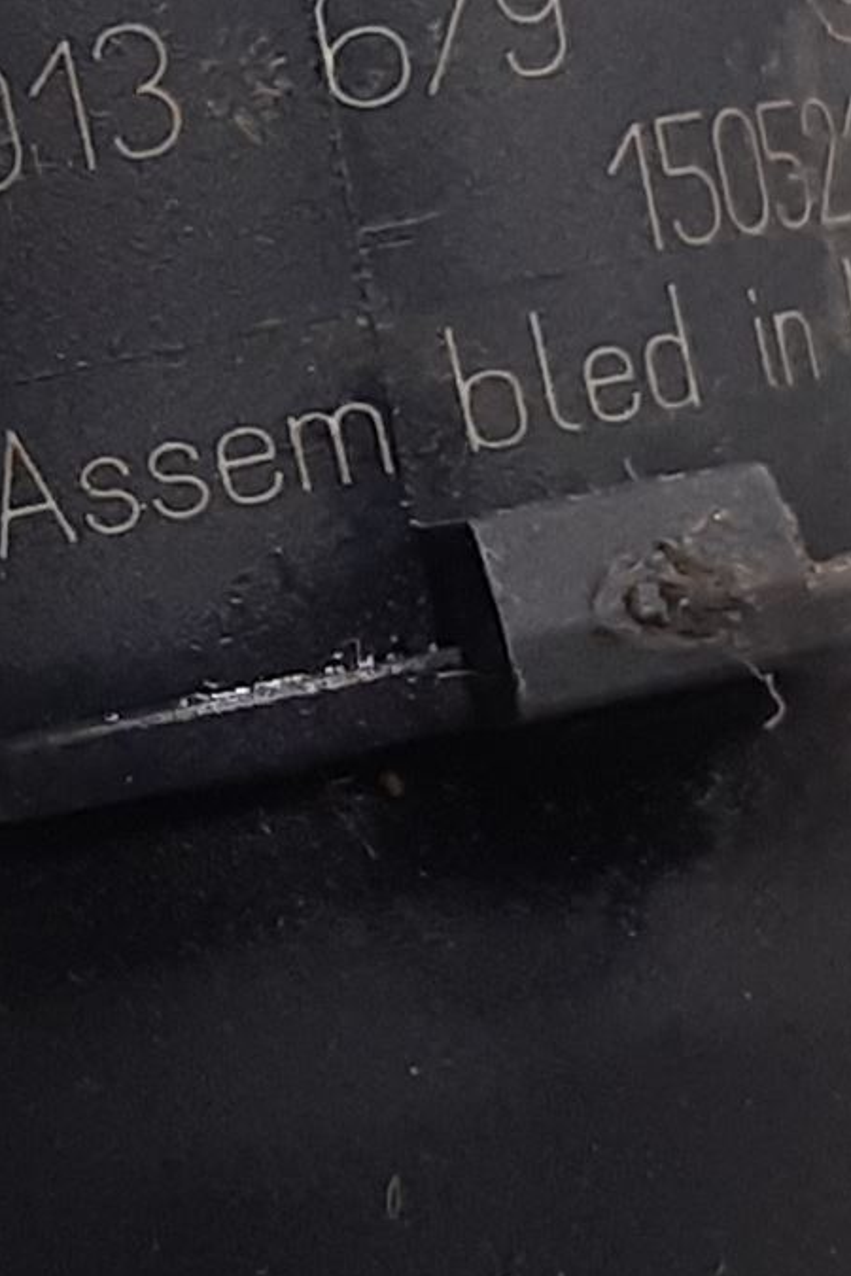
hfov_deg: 16.1
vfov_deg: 24.7
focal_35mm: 82
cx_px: -140
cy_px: 482
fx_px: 2907
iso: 160
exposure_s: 1/50
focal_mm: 3.93
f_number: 1.7
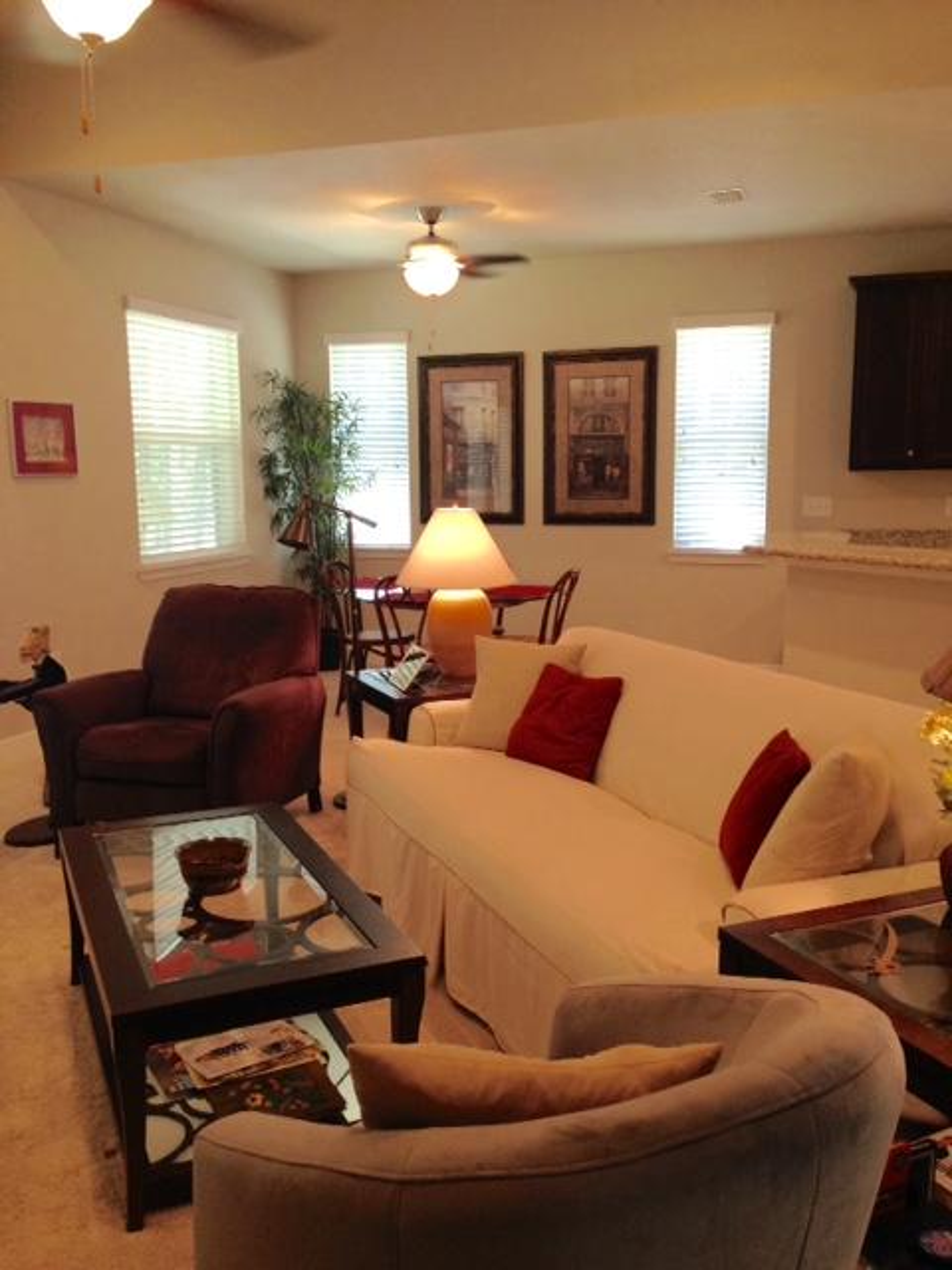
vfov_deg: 55.4
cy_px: 635
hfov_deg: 42.9
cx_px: 476
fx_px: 1210
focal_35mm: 33
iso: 100
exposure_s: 1/20
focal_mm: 4.12
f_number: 2.4
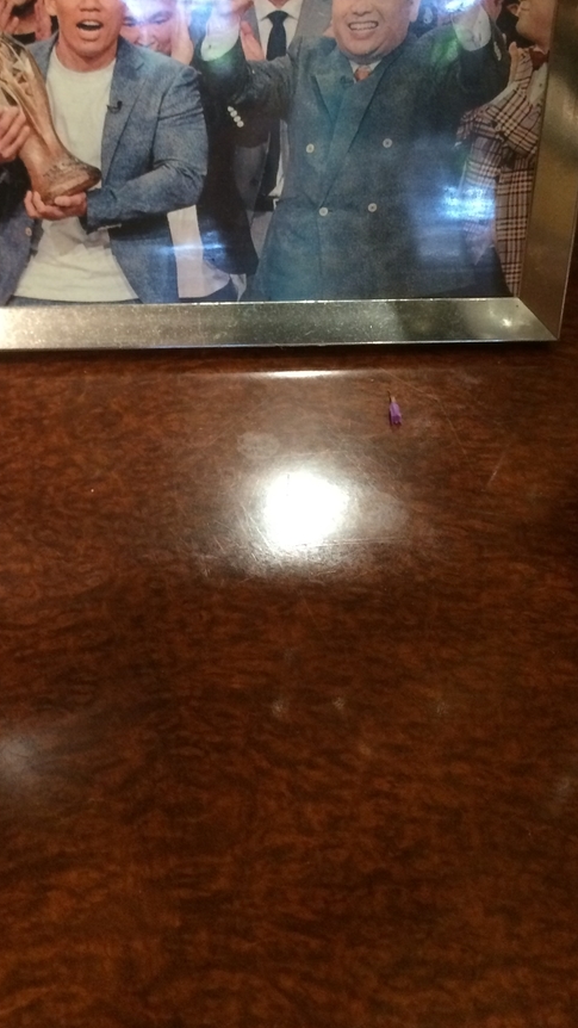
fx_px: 1199
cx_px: 123
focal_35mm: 44
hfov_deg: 26.6
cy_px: 334
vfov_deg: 45.6
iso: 320
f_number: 2.2
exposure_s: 1/17
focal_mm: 4.15
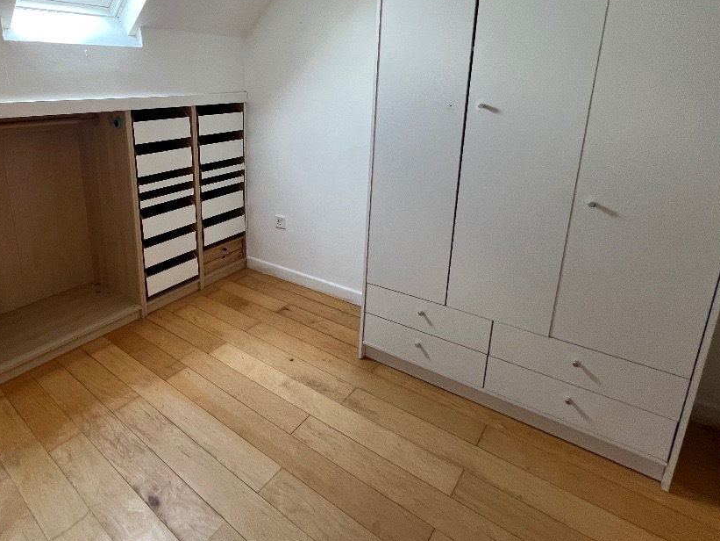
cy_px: 200
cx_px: 219
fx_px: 395
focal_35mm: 19
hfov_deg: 80.7
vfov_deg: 67.6
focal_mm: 1.57
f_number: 1.8
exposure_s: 1/70
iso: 250
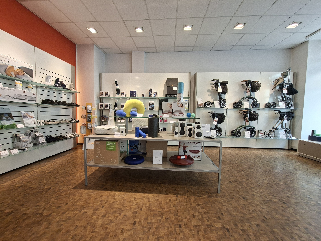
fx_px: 121
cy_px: 120
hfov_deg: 106.2
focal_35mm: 13
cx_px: 160
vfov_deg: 89.9
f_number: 2.2
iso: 64
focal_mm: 1.74
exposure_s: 1/50
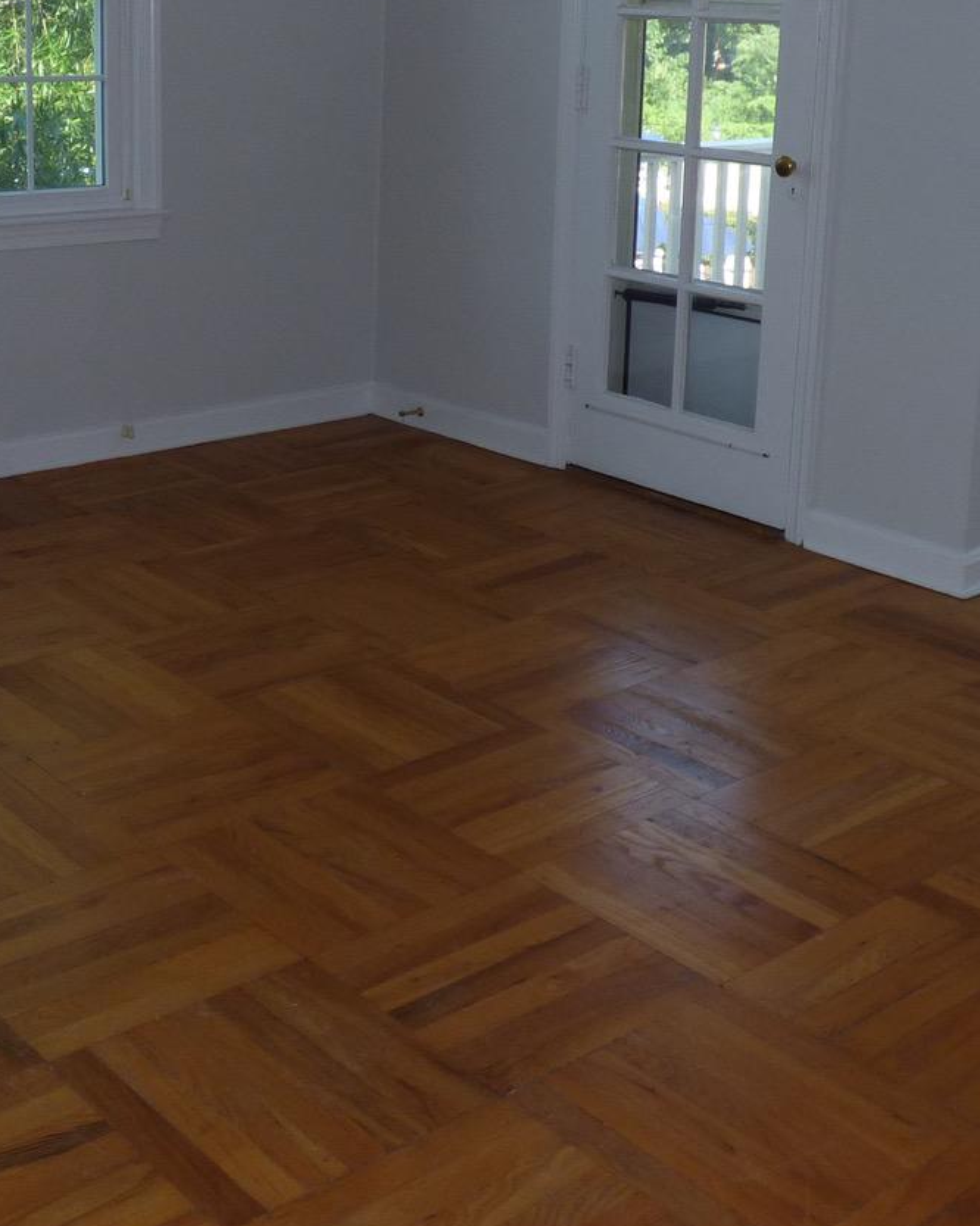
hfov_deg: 31.4
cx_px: 415
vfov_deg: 38.1
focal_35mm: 48
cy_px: 353
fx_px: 1741
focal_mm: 3.58
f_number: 3.5
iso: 100
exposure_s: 1/80
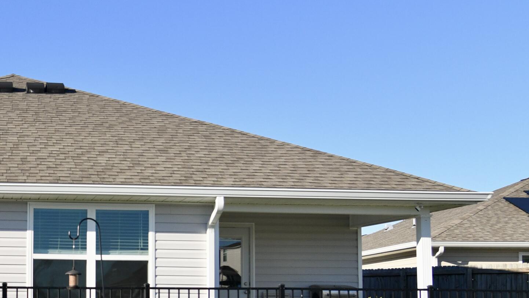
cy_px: 237
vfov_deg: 19.5
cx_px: -7
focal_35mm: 61
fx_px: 856
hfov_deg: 31.6
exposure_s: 1/5000
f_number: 4.5
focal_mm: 24
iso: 800
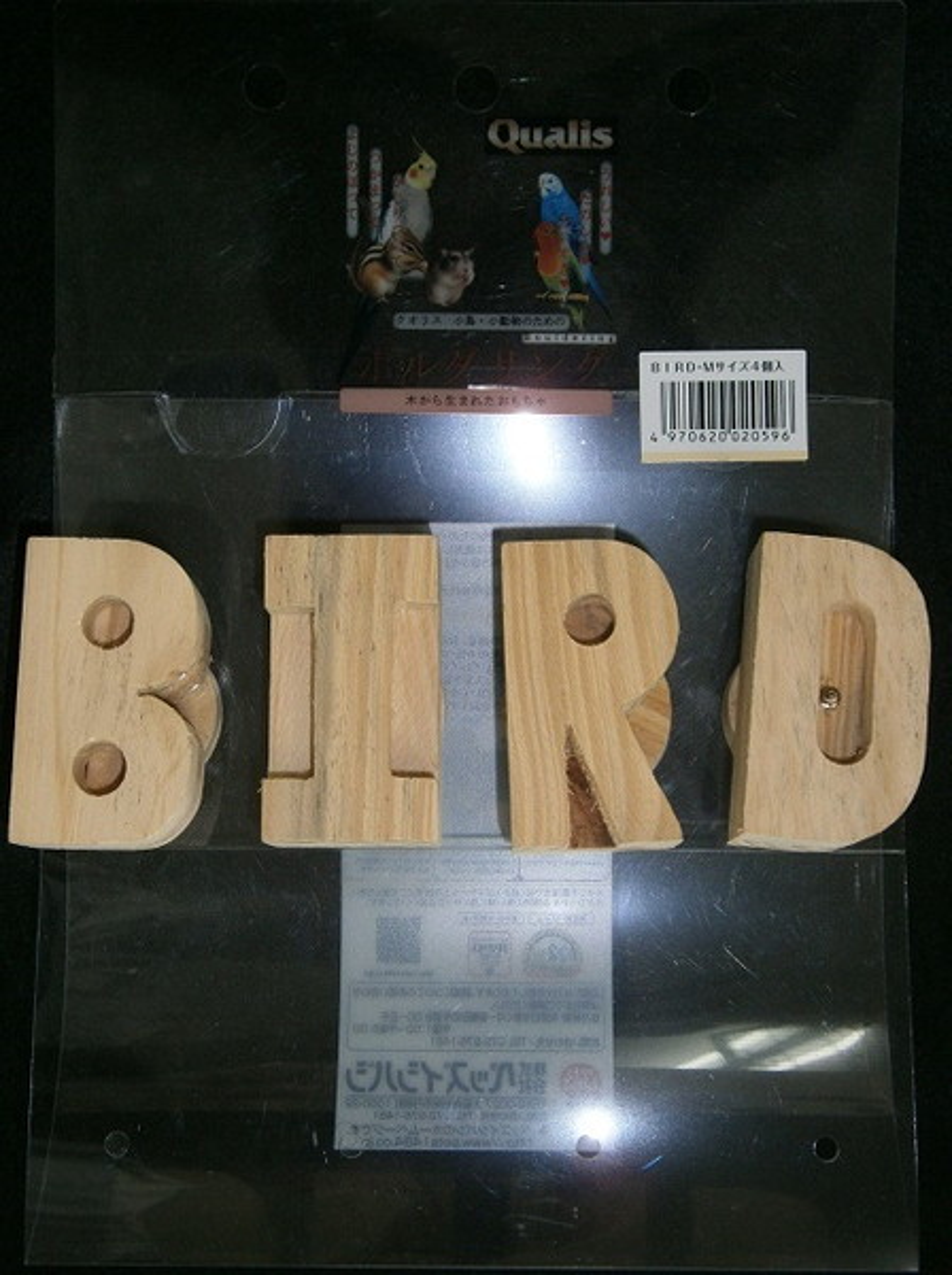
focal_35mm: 47
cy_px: 638
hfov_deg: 30.8
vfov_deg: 40.5
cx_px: 476
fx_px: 1728
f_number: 3.4
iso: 125
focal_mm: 8.3
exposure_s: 1/40
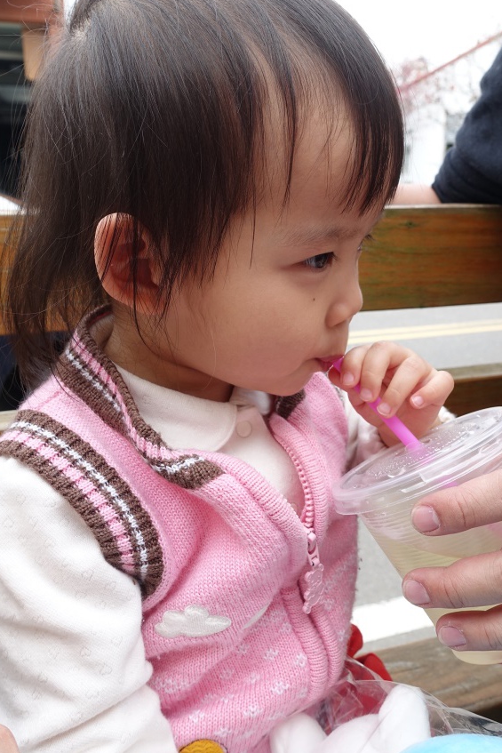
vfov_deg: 63.6
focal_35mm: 29
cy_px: 360
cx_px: 277
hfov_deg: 44.9
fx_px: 606
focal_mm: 8.8
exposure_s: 1/125
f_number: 4.5
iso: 125
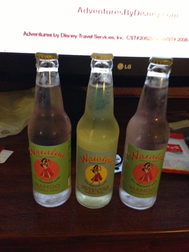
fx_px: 240
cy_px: 126
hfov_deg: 42.9
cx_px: 94
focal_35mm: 33
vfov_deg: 55.4
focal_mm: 4.13
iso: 800
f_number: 2.4
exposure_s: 1/15
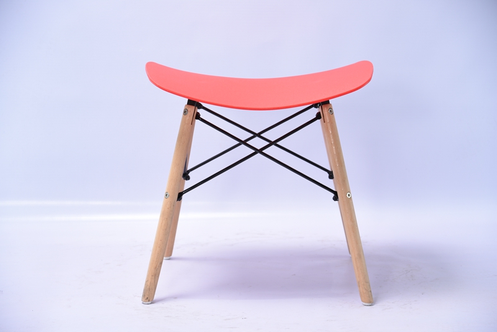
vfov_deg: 17.1
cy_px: 166
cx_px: 248
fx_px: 1105
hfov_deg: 25.4
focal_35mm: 80
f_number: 4.5
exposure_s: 1/50
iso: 125
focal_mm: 80
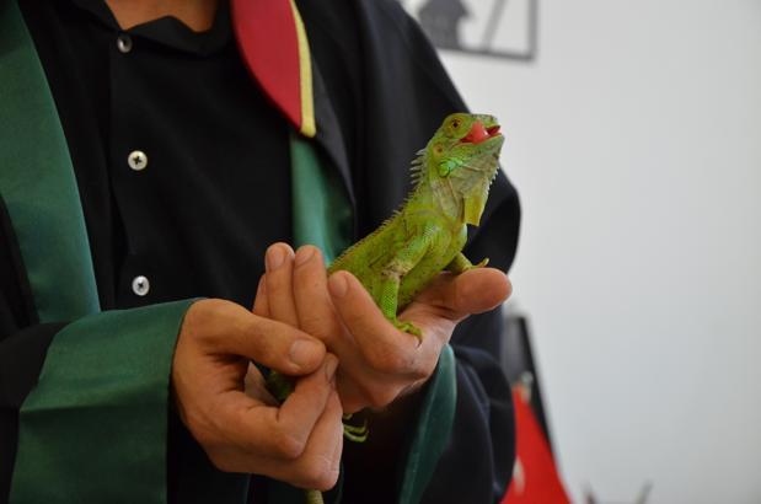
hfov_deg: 23.4
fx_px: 1835
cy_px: 252
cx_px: 380
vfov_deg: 15.6
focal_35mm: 87
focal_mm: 58
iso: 800
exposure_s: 1/40
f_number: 5
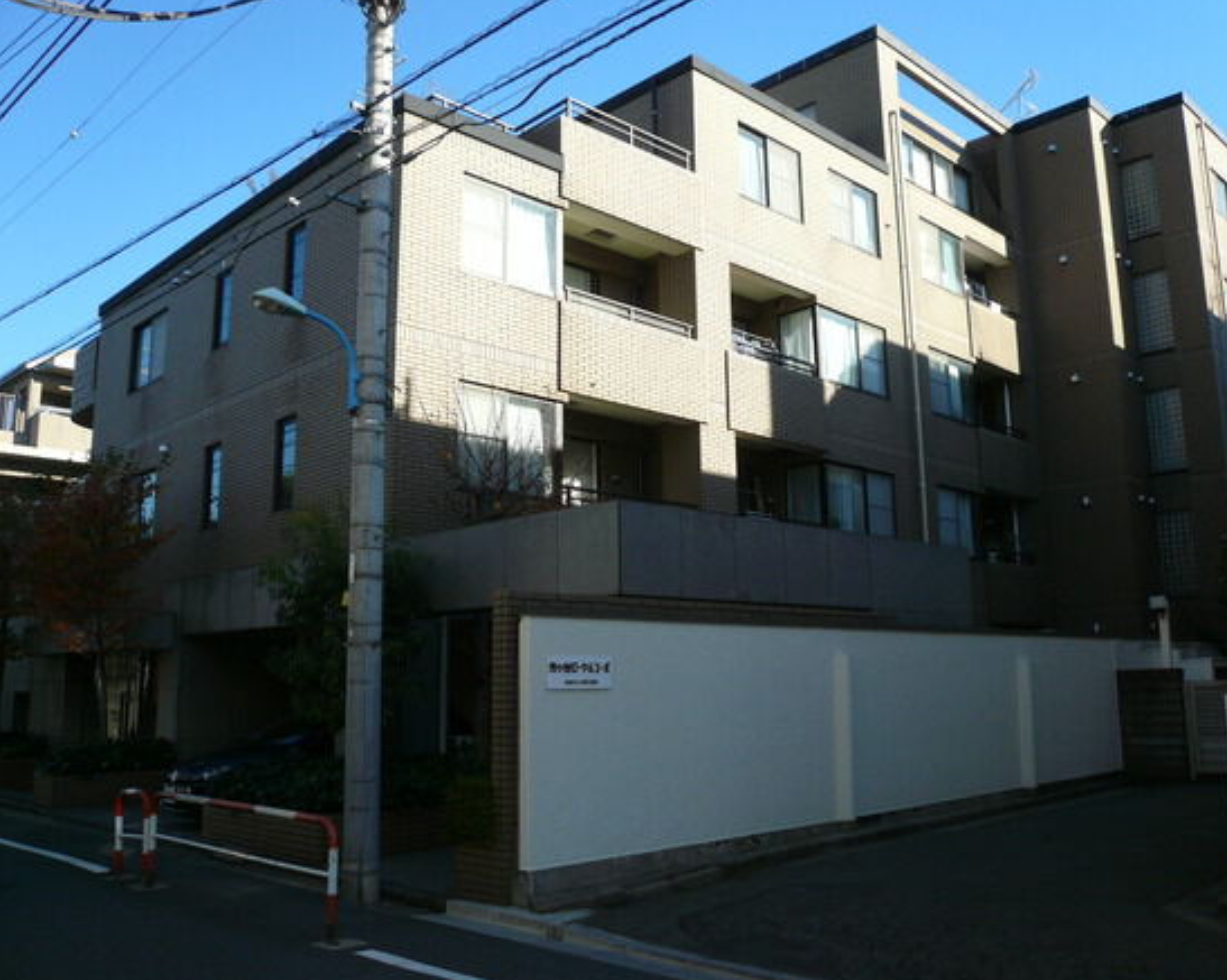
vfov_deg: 48.5
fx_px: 1089
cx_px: 635
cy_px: 478
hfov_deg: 58.8
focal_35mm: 30
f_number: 2.8
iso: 100
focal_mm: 4.6
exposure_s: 1/800
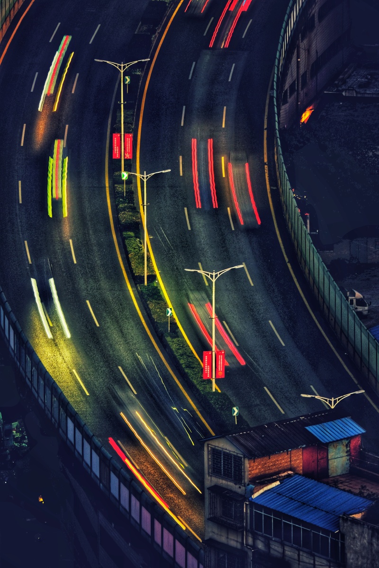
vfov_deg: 4.9
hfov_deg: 3.3
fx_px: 6648
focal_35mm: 421
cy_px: 284
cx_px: 190
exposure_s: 1
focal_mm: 280.4
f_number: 10
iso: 200
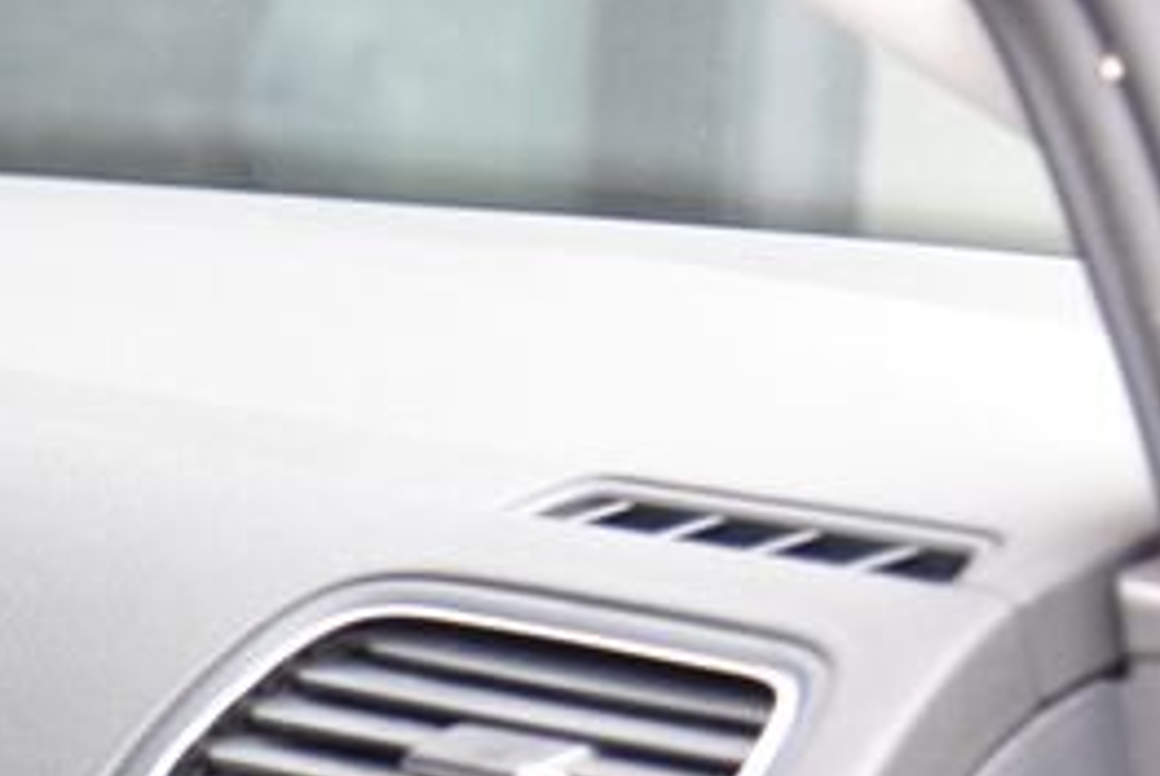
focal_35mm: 179
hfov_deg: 10.9
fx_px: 5774
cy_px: 996
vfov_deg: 7.6
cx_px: -741
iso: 500
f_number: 4
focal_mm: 46
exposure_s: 1/25
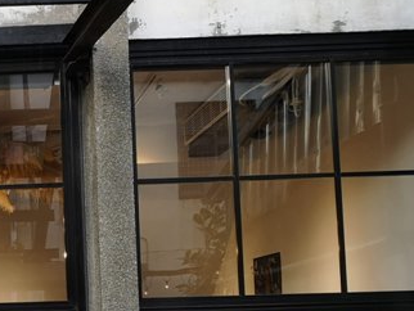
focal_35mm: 67
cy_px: 285
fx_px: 802
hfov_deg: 26.3
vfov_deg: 21.4
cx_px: -59
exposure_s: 1/60
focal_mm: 3.95
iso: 50
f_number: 1.8
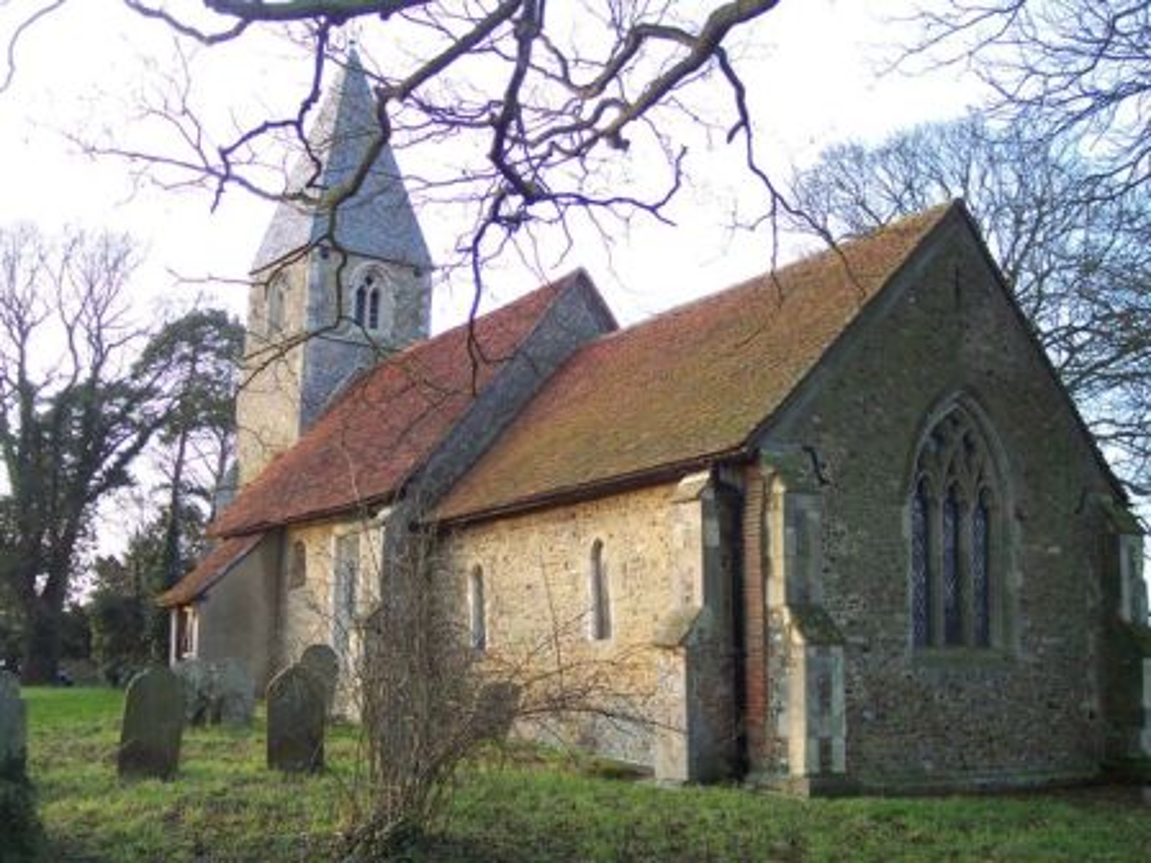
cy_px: 432
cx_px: 576
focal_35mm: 38
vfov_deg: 37.7
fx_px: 1264
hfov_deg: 49.0
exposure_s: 1/90
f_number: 2.8
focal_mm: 8
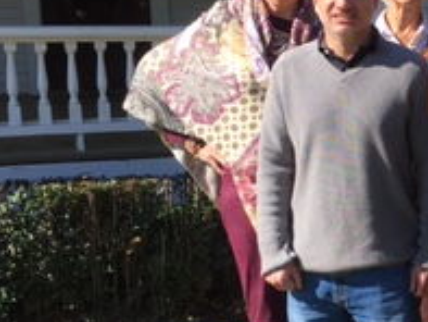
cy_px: 211
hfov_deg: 19.4
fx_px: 1163
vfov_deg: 15.7
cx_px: 539
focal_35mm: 94
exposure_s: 1/962
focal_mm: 4.15
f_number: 2.2
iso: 25
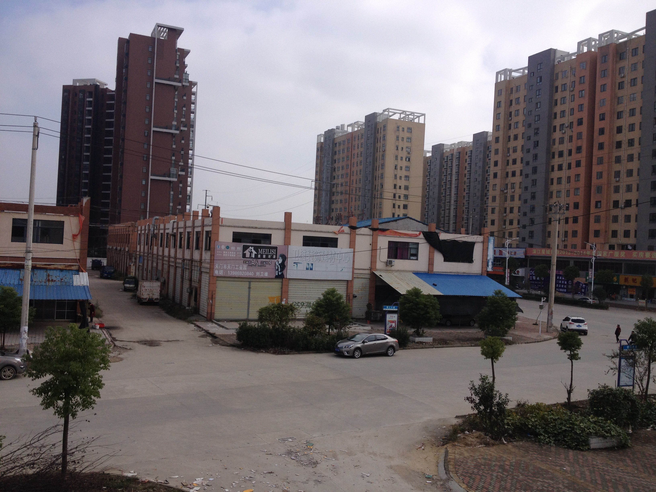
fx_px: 663
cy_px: 246
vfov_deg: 40.7
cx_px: 328
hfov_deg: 52.6
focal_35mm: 35
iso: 50
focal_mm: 4.28
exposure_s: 1/2404
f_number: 2.4
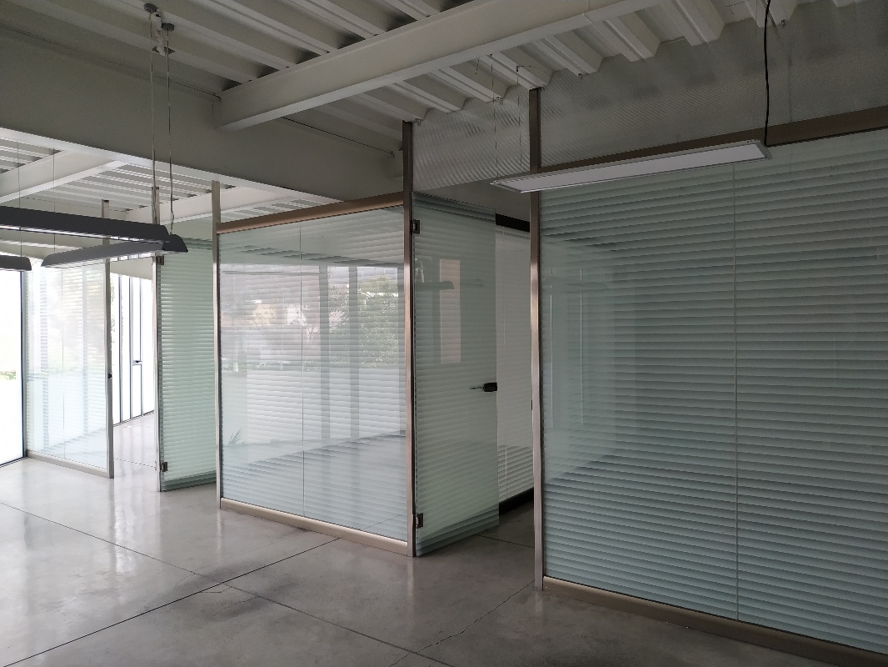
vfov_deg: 56.8
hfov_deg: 71.6
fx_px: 616
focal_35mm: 24
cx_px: 444
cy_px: 334
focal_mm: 3.94
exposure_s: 1/142
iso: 125
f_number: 1.9
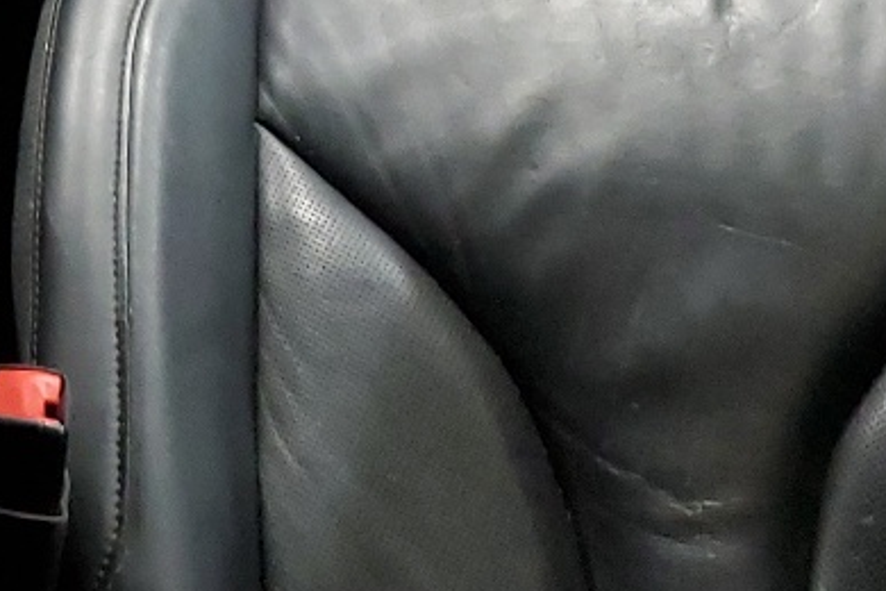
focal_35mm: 111
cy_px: -505
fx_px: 2732
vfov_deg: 11.4
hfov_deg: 17.2
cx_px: -307
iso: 313
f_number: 1.5
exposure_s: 1/17
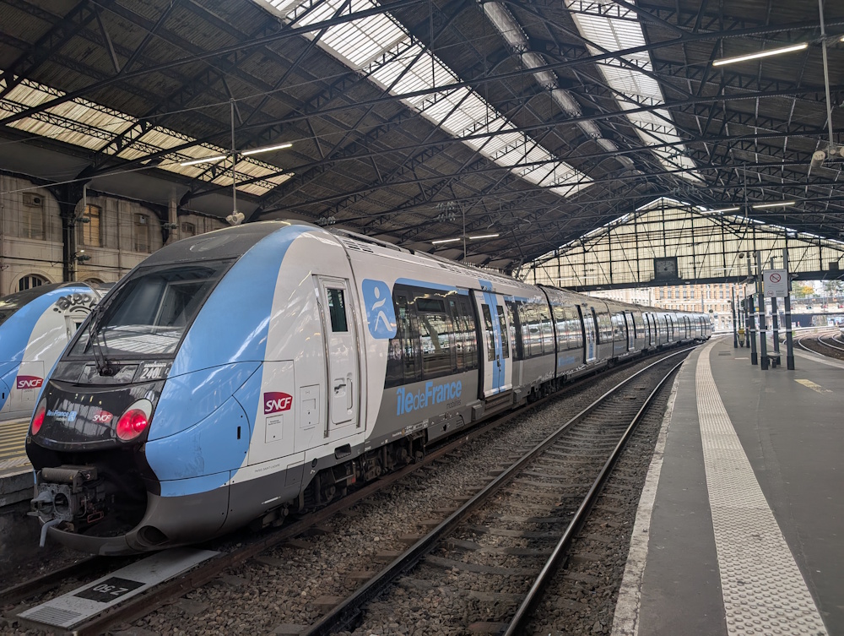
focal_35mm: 24
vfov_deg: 56.9
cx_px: 422
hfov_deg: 71.5
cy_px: 318
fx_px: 586
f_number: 1.68
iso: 43
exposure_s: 1/100
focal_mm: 6.9
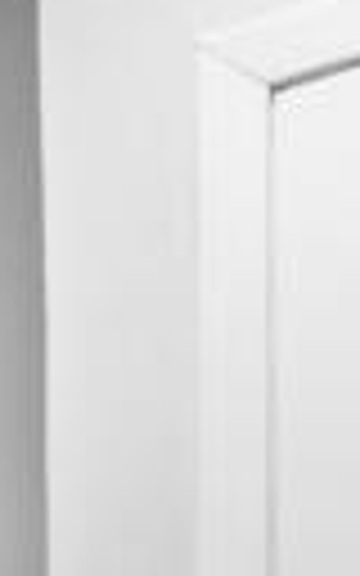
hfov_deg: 9.9
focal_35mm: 98
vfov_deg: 17.9
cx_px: -742
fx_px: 1538
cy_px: 968
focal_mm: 12
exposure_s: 6
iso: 800
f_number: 22
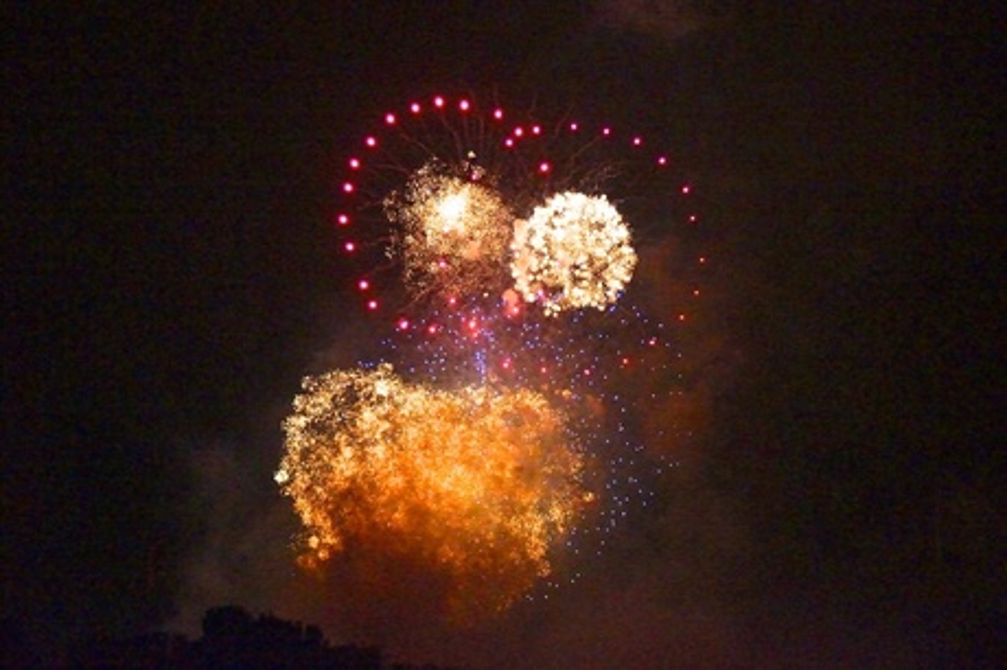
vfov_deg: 12.2
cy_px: 335
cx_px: 504
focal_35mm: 112
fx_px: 3145
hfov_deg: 18.2
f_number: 4.5
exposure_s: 1/50
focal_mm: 75
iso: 6400
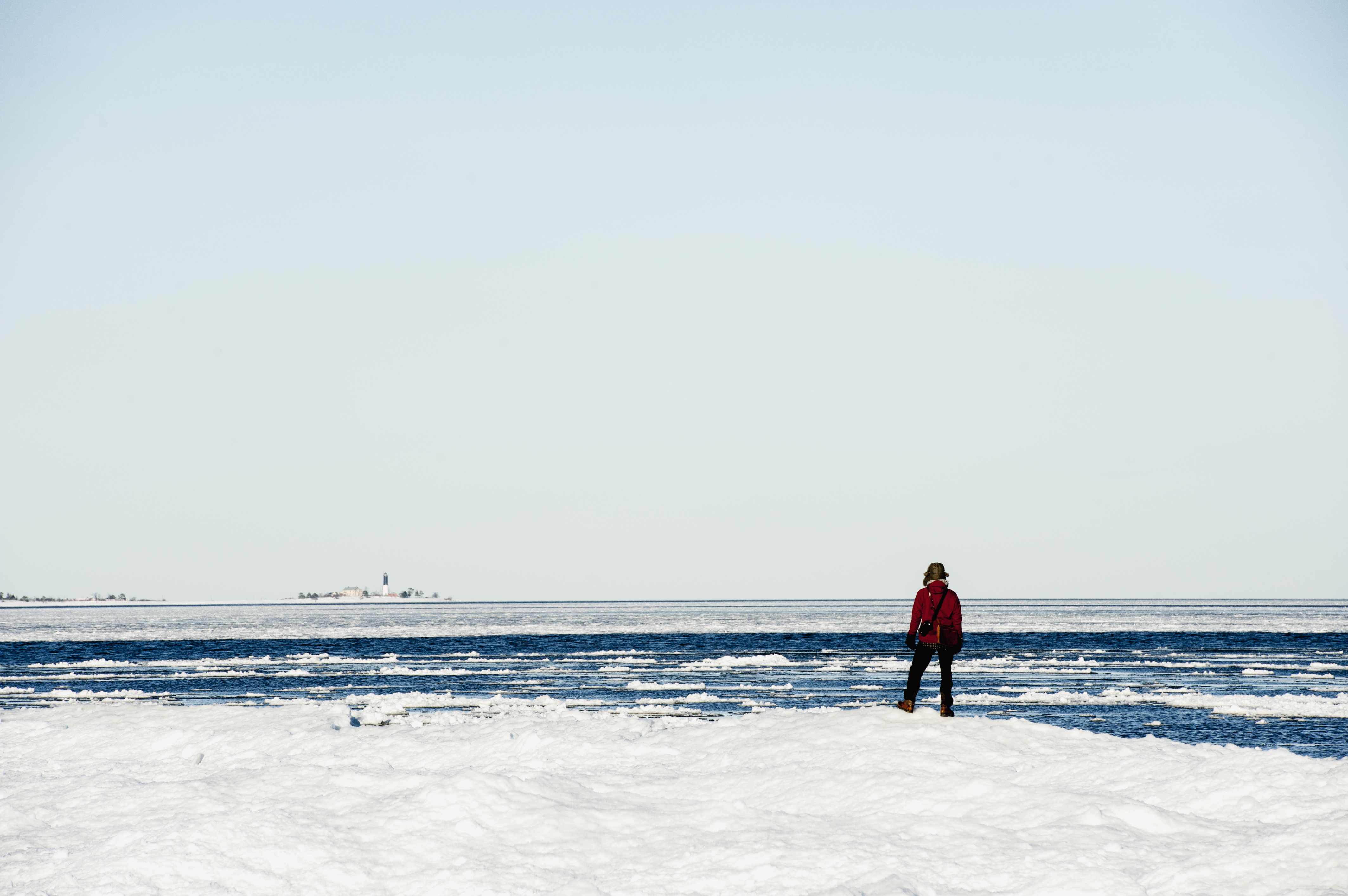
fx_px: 7484
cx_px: 674
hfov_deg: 10.3
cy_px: 448
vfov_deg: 6.9
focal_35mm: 200
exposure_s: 1/400
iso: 200
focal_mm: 200
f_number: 11
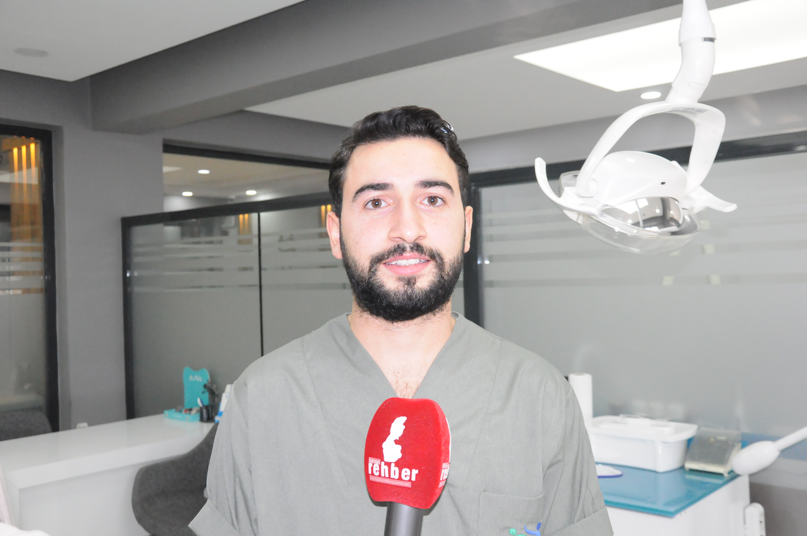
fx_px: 840
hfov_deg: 51.3
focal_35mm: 38
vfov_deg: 35.4
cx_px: 404
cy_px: 268
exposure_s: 1/200
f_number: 6.3
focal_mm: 25
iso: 3200
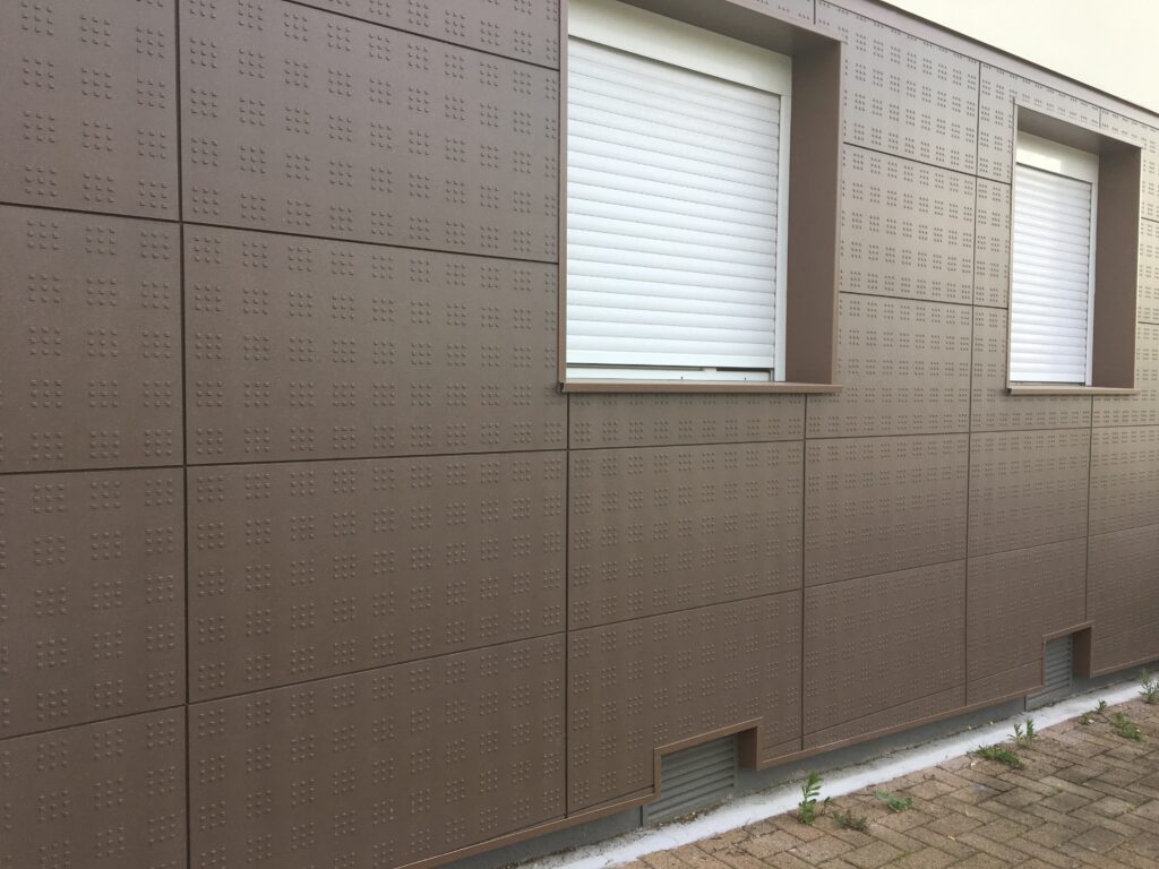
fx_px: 971
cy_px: 434
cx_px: 580
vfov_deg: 48.2
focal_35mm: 29
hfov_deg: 61.7
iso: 25
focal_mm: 4.15
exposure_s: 1/323
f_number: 2.2
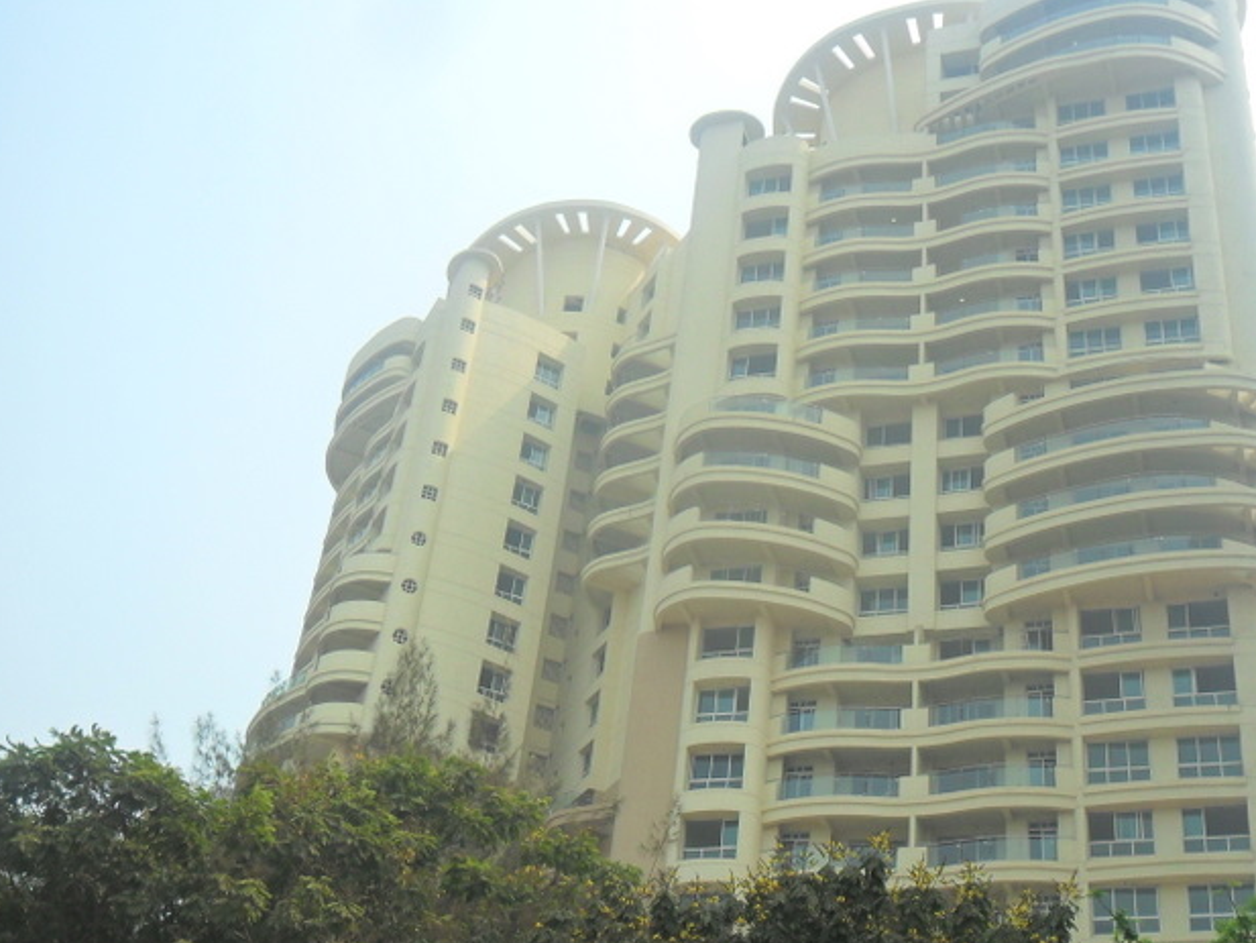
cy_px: 507
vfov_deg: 30.3
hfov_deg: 39.5
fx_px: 1742
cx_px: 735
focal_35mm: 48
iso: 100
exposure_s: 1/500
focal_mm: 6.6
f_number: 4
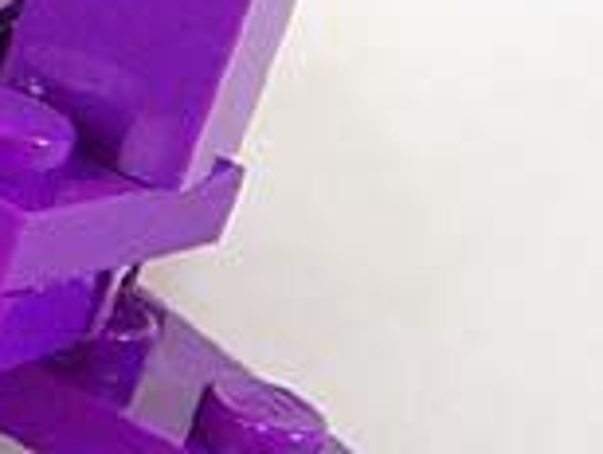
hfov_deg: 12.6
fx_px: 2530
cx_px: -415
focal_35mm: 145
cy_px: 16
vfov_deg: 10.2
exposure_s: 1/20
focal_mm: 5.8
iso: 100
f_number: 2.8
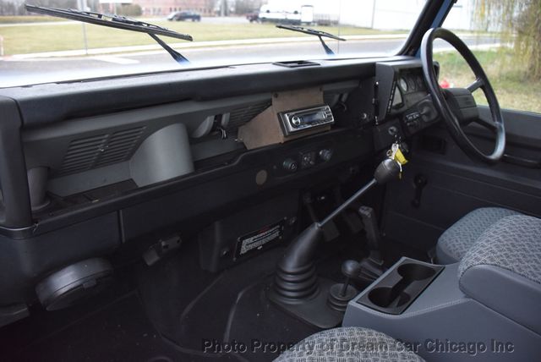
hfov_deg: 67.3
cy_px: 181
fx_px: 406
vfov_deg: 48.0
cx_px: 270
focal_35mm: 27
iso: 2000
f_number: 3.5
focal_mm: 18
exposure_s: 1/60
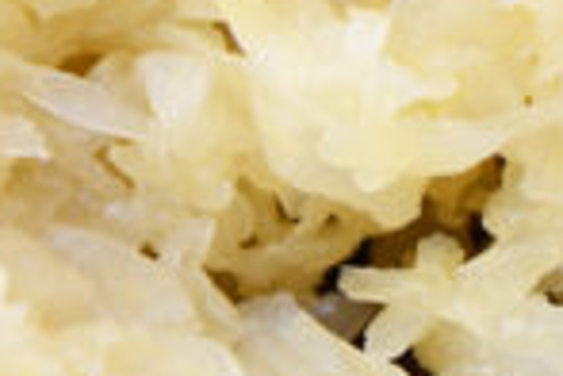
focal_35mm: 730
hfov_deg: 2.8
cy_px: -558
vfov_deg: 1.9
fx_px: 11415
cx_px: -498
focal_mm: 105
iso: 100
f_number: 5.6
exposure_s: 1/50
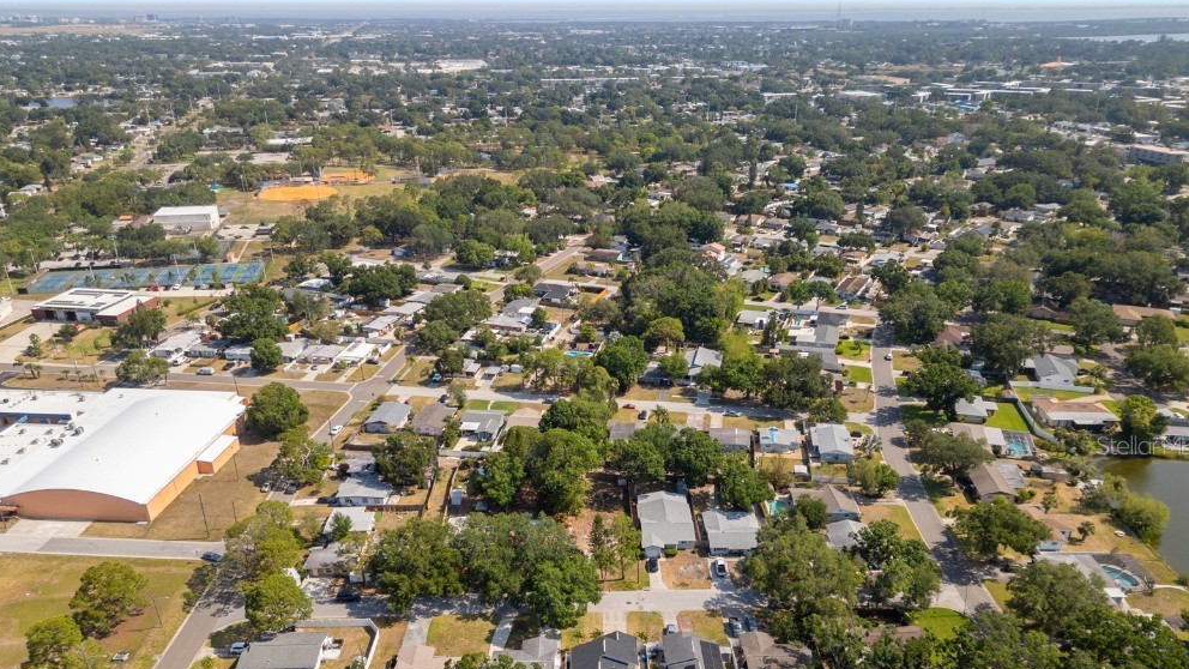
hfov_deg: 69.9
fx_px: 851
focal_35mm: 27
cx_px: 596
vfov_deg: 42.3
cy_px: 445
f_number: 1.7
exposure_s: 1/25
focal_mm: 6.72
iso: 100
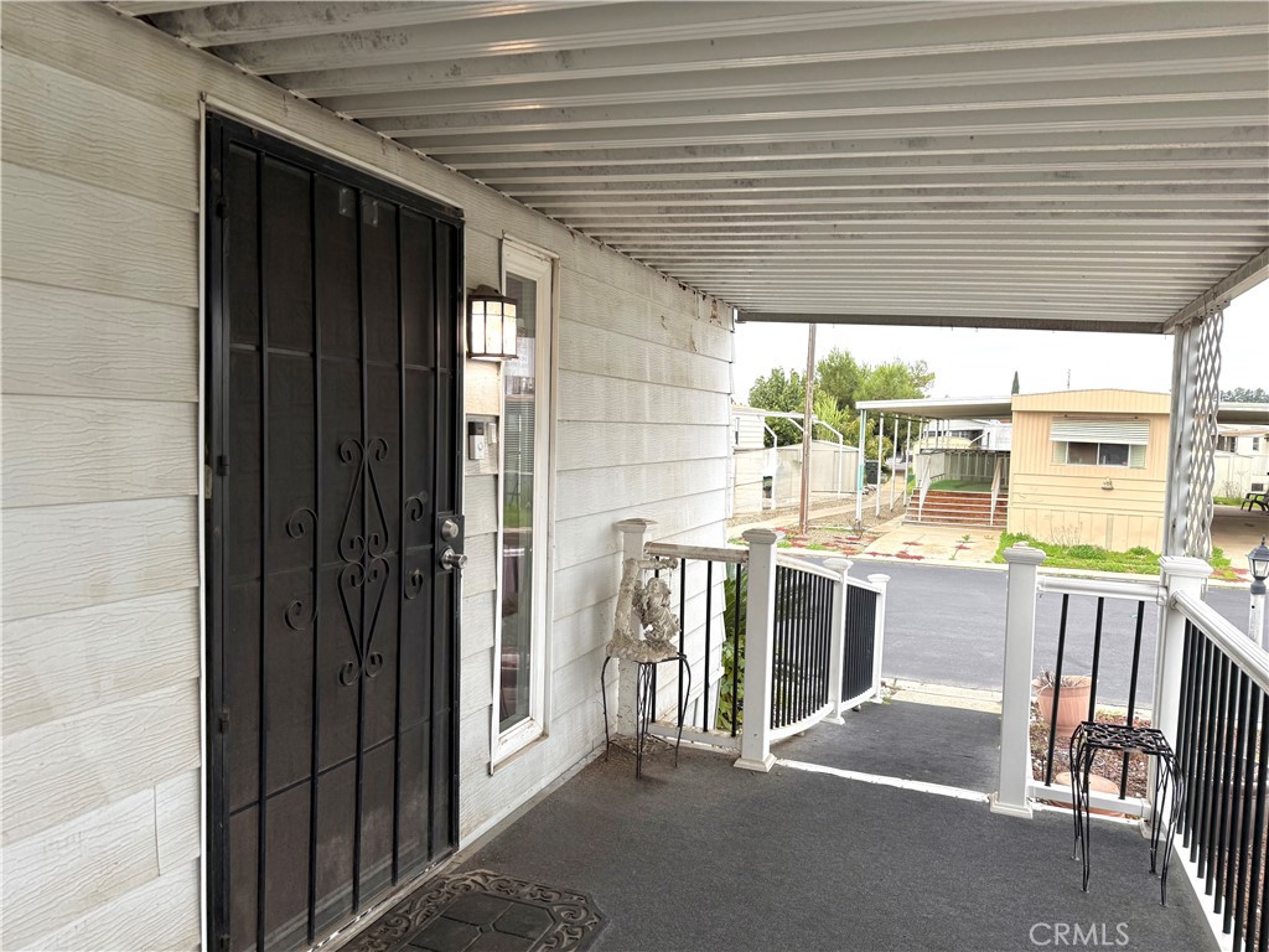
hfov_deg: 71.6
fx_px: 880
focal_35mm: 24
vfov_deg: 56.8
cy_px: 476
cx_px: 634
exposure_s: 1/223
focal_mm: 6.76
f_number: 1.78
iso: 80
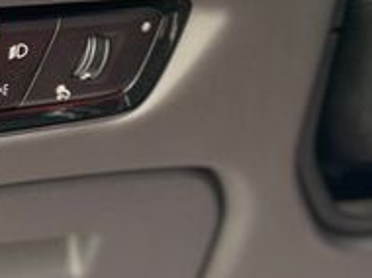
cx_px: 116
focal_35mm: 162
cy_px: 43
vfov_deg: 9.1
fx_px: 1739
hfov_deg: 12.2
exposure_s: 1/160
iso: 200
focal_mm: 6.76
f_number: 1.78
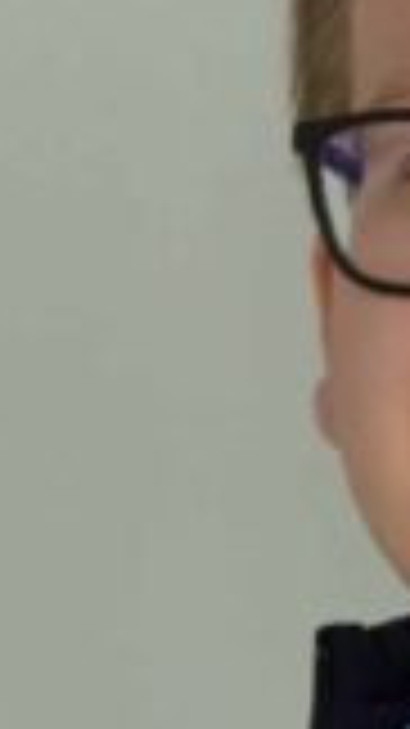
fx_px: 5630
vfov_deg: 7.4
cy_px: 576
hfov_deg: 4.1
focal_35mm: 291
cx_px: 622
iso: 560
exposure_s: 1/30
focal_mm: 50
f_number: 5
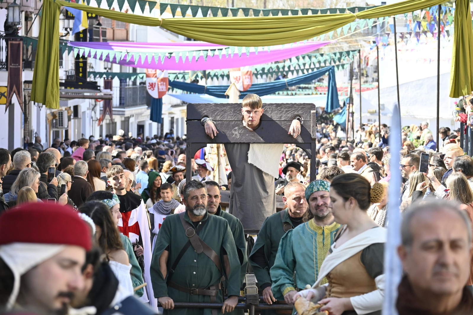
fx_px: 2010
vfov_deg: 9.0
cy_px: 158
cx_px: 236
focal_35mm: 153
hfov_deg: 13.4
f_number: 5.6
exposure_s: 1/500
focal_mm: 102
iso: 400
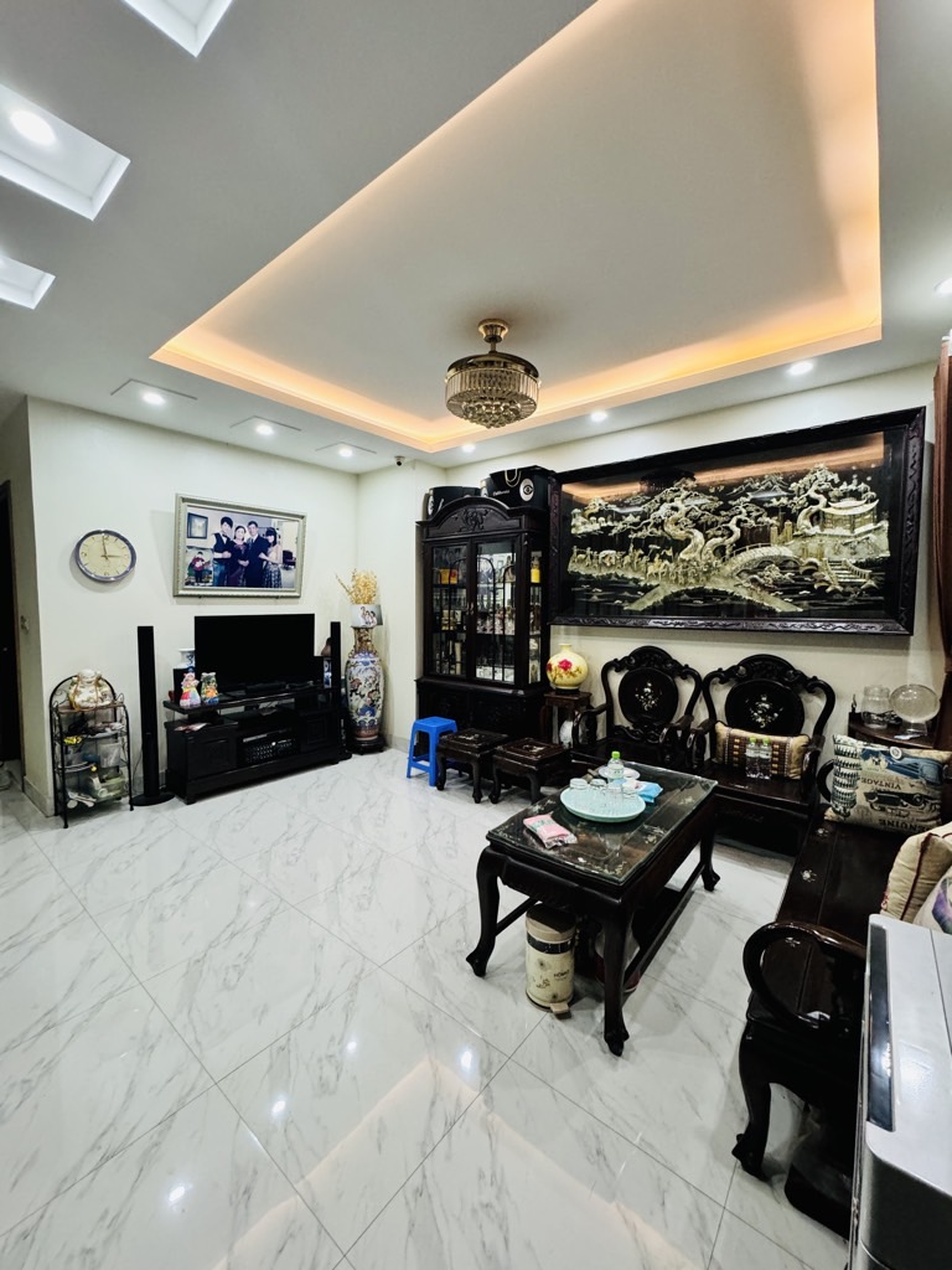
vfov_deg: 102.1
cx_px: 476
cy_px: 635
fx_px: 513
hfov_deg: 85.7
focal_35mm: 14
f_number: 2.2
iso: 320
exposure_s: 1/50
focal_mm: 2.22
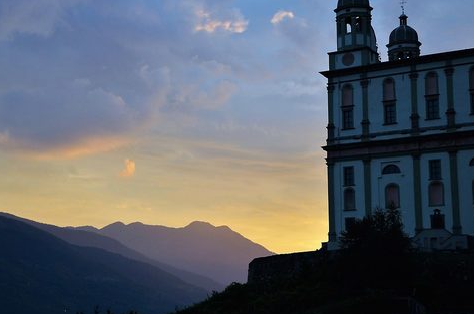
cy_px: 118
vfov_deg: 17.0
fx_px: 1051
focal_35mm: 80
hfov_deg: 25.3
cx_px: 179
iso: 400
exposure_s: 1/500
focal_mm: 42
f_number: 4.8
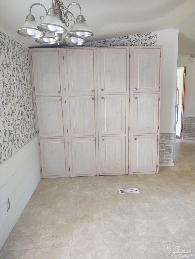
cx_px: 98
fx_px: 203
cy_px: 130
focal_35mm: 27
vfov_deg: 65.3
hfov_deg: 51.4
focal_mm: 4.75
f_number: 1.7
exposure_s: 1/60
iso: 356
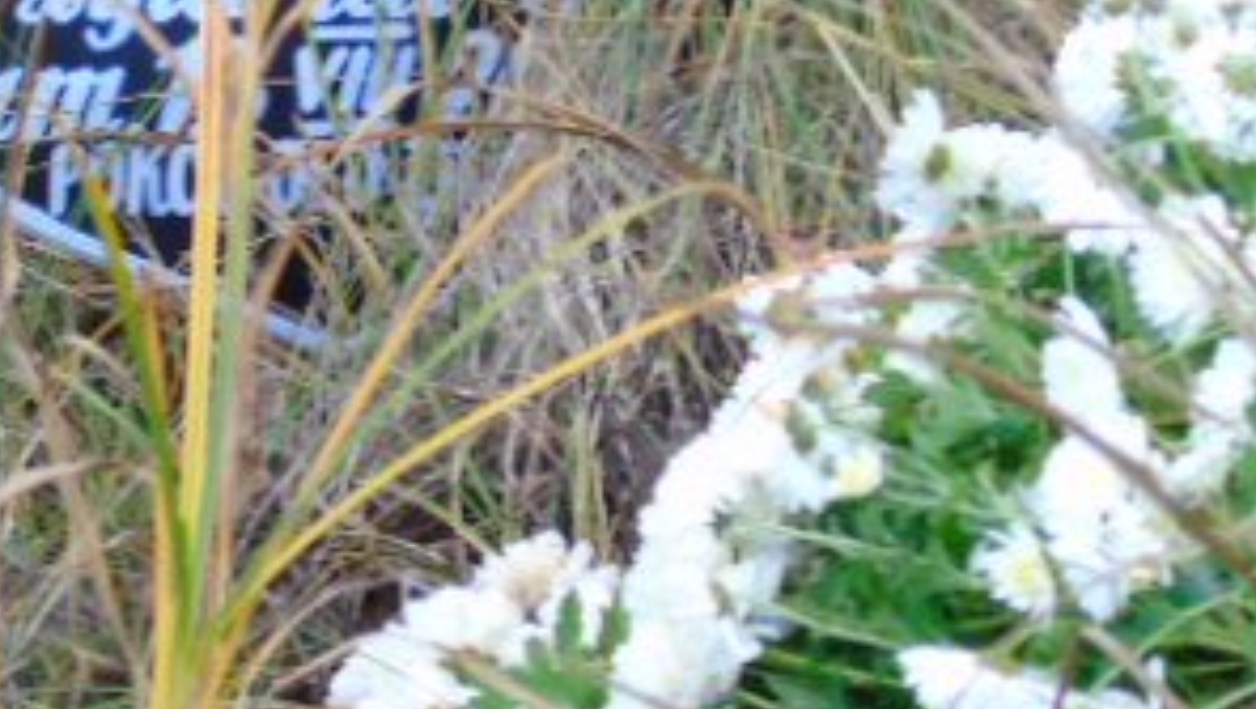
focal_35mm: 292
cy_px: 267
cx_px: 479
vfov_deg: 4.2
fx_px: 9732
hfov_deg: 7.4
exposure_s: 1/30
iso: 100
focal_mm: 22
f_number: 4.6
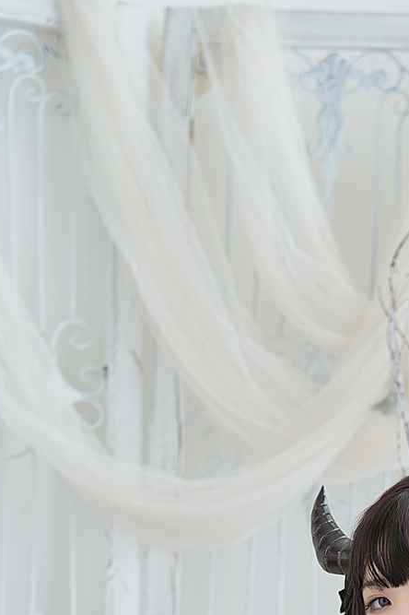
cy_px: 754
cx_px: 438
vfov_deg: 14.7
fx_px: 2303
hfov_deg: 10.0
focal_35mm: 135
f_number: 2.2
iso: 320
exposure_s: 1/80
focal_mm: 50
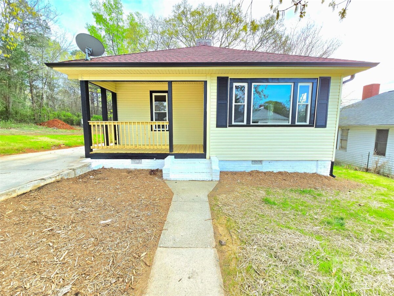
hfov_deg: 106.2
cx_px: 197
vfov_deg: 89.9
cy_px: 148
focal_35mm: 13
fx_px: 148
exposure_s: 1/769
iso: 100
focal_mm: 2.2
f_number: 2.2
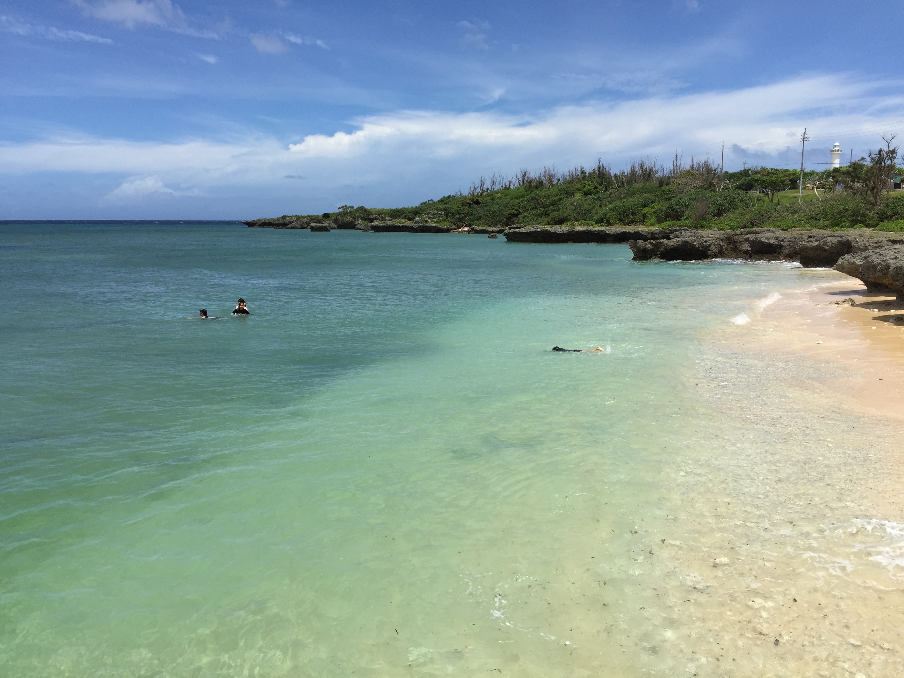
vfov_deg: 48.2
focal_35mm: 29
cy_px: 339
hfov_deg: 61.7
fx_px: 757
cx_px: 452
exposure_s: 1/3597
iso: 32
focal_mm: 4.15
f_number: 2.2
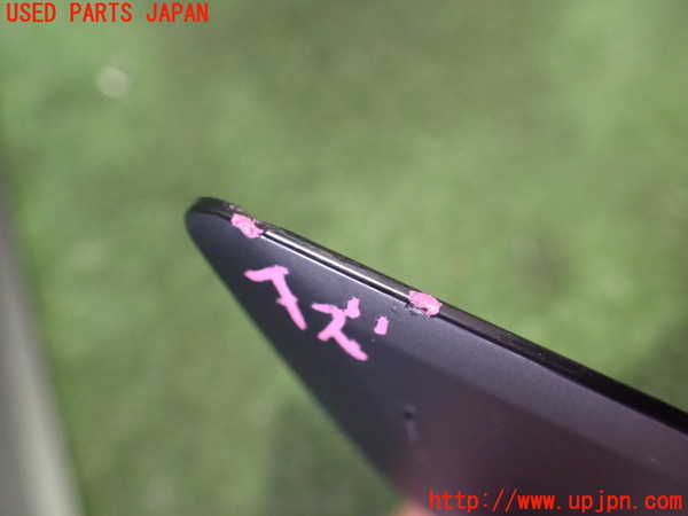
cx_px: 344
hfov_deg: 60.0
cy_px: 258
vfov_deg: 46.8
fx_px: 596
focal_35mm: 30
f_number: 2.3
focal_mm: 5.4
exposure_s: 1/30
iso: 1250
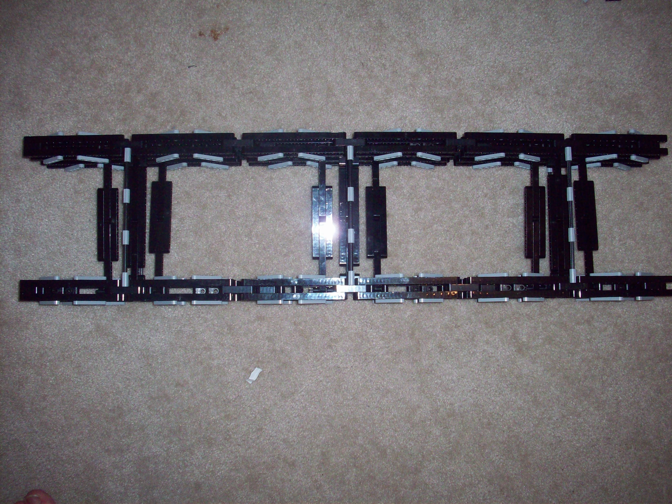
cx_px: 336
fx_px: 718
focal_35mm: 37
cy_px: 252
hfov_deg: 50.1
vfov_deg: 38.7
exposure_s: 1/45
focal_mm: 6.2
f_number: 2.8
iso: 160
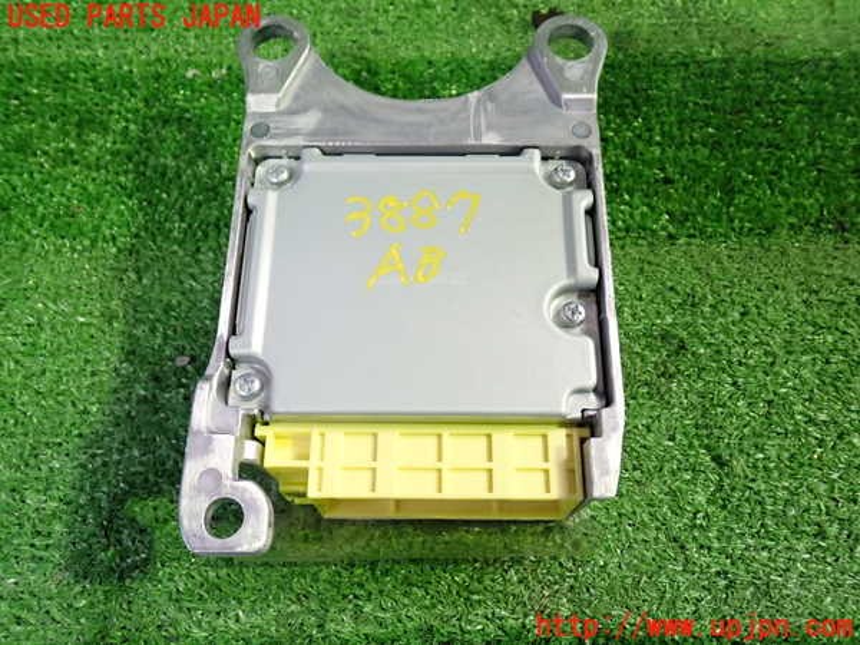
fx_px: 745
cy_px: 322
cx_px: 430
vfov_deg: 46.8
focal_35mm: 30
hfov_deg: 60.0
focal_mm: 5.4
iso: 400
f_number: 2.3
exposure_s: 1/30
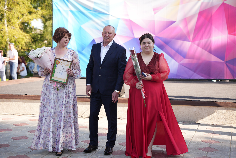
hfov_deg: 30.0
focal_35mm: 67
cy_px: 79
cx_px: 118
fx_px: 440
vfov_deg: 20.3
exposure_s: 1/250
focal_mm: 67.1
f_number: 2.8
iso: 160
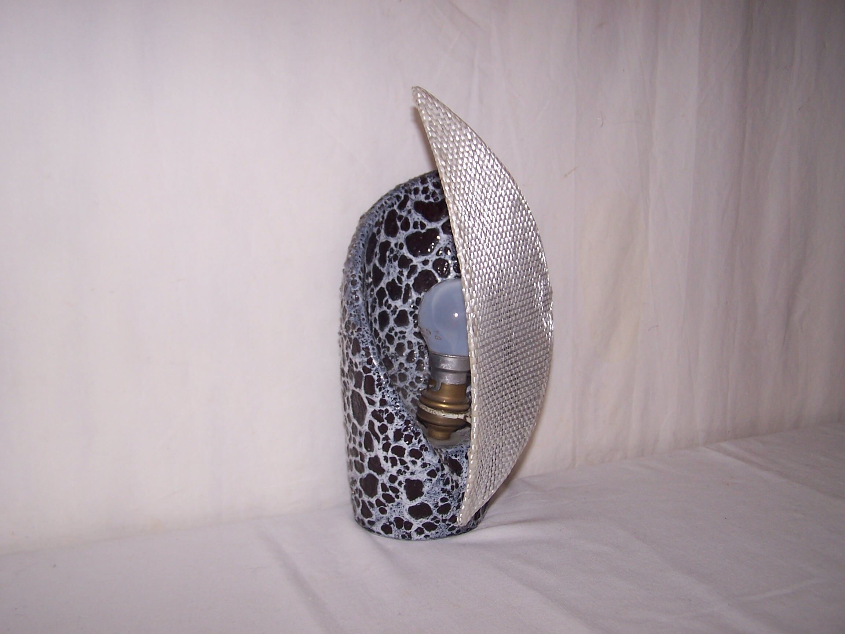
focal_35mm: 38
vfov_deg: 37.7
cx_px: 422
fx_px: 928
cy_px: 317
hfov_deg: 49.0
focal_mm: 6.3
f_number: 2.8
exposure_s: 1/60
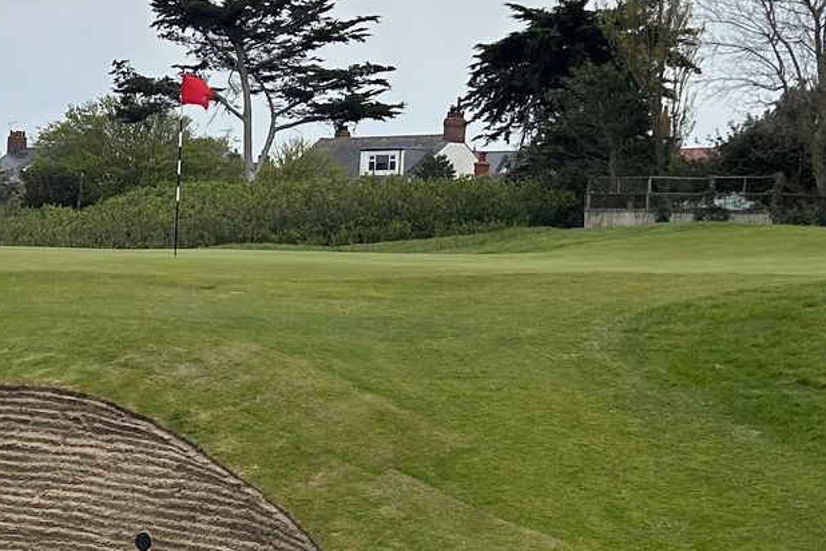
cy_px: 348
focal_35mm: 84
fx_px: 1927
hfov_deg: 23.2
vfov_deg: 16.2
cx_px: 7
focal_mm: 5.7
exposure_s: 1/5076
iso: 50
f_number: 1.5
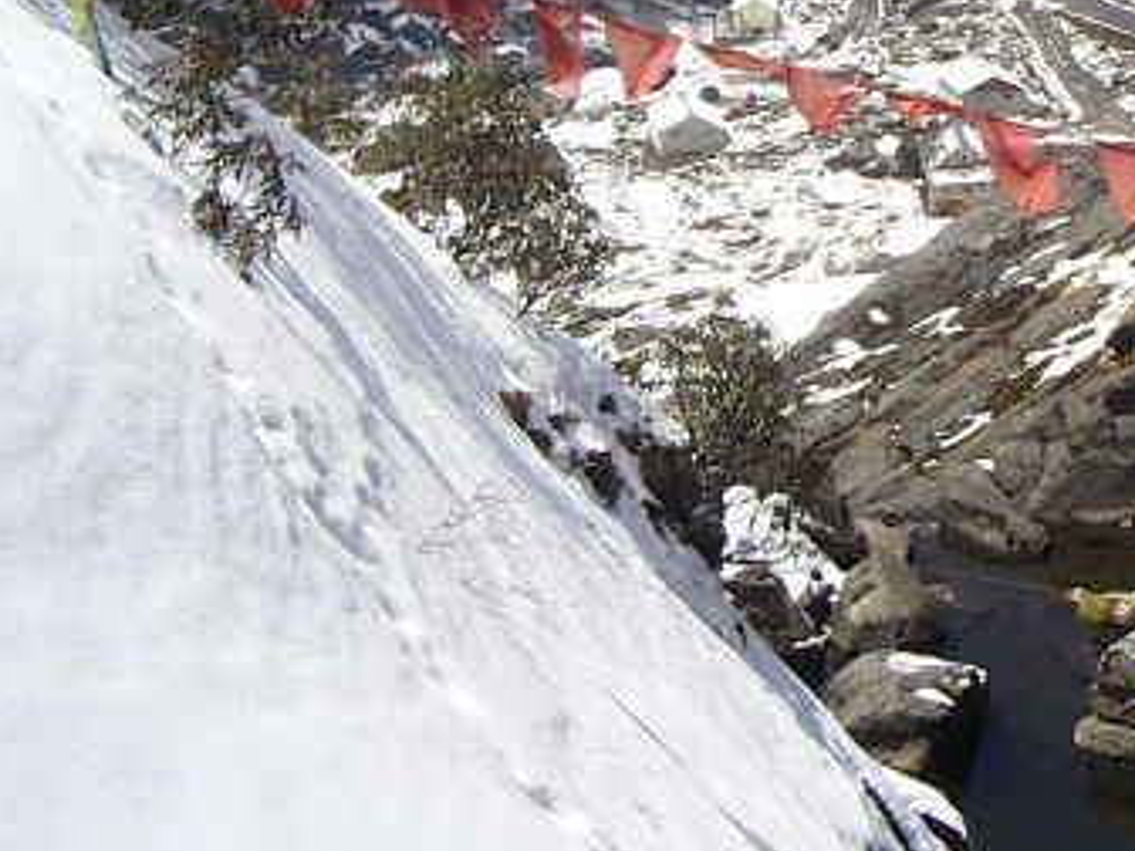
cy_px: 57
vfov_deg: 17.9
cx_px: 985
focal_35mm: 81
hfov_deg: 23.6
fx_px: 2656
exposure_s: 1/500
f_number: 4.8
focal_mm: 5.8
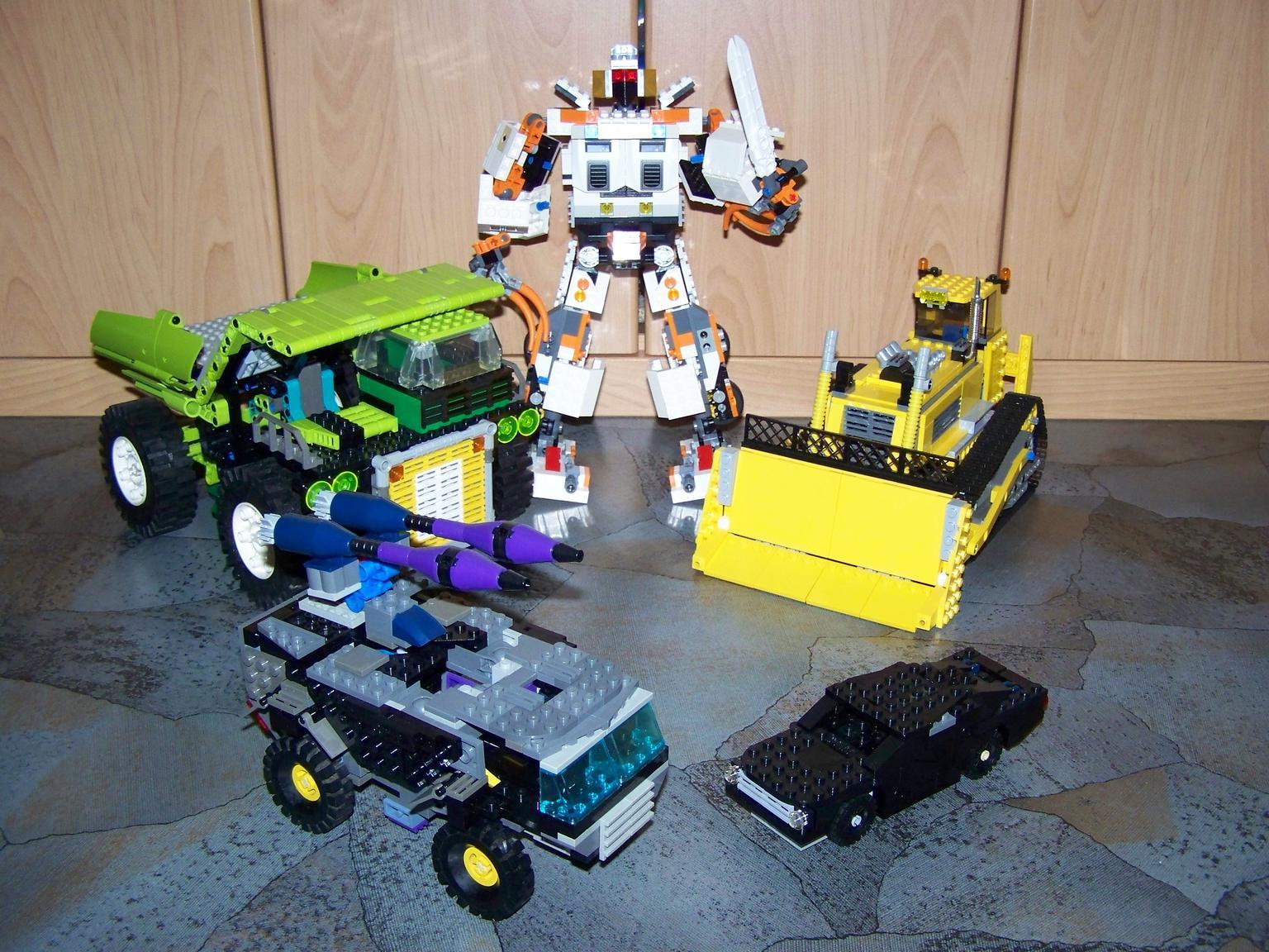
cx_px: 634
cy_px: 476
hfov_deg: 49.0
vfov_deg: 37.7
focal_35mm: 38
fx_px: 1393
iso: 200
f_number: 2.8
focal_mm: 6.3
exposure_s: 1/30
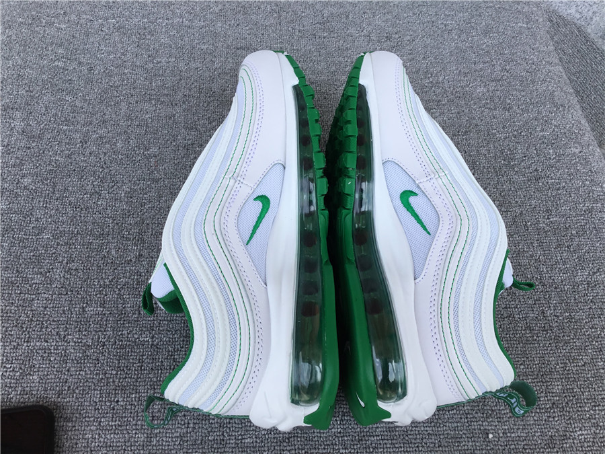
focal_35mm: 31
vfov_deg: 45.4
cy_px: 227
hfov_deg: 58.4
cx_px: 302
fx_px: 542
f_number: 2.4
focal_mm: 3.3
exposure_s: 1/344
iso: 25
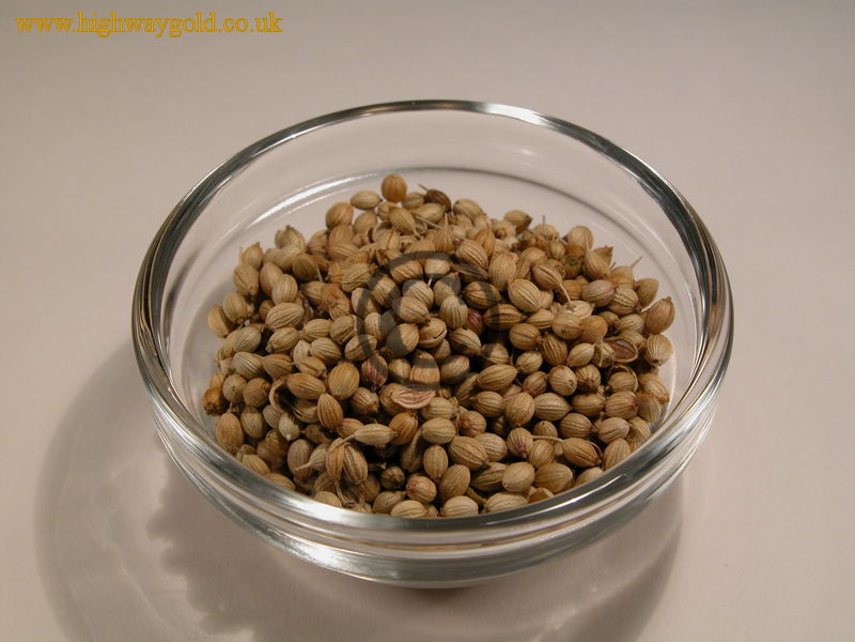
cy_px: 321
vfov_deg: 19.9
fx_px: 1828
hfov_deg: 26.3
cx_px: 428
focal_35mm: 74
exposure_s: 1/59.4
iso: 100
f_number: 6
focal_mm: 18.8
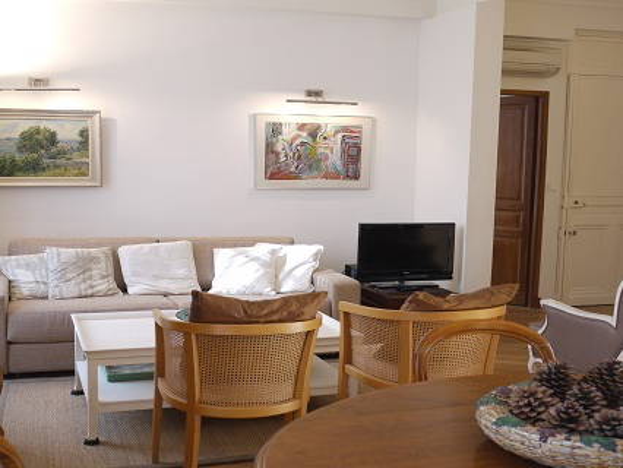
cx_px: 312
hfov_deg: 51.3
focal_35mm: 36
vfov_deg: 39.7
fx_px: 648
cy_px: 234
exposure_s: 1/50
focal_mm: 18
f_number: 4
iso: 400
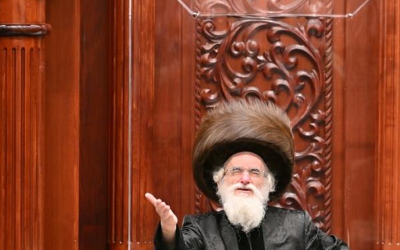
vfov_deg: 2.5
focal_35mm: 528
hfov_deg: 4.0
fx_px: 5753
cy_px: 145
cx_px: 299
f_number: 2.8
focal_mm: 200
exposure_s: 1/200
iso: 200
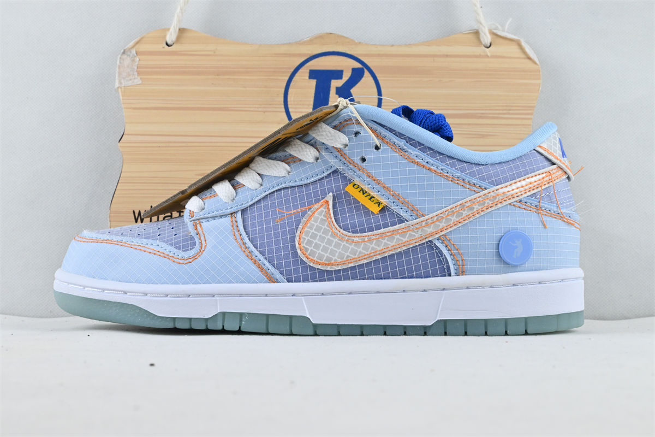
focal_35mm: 50
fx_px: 901
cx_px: 328
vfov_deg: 27.3
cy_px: 218
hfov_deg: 40.0
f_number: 10
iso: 1000
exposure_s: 1/125
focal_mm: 33
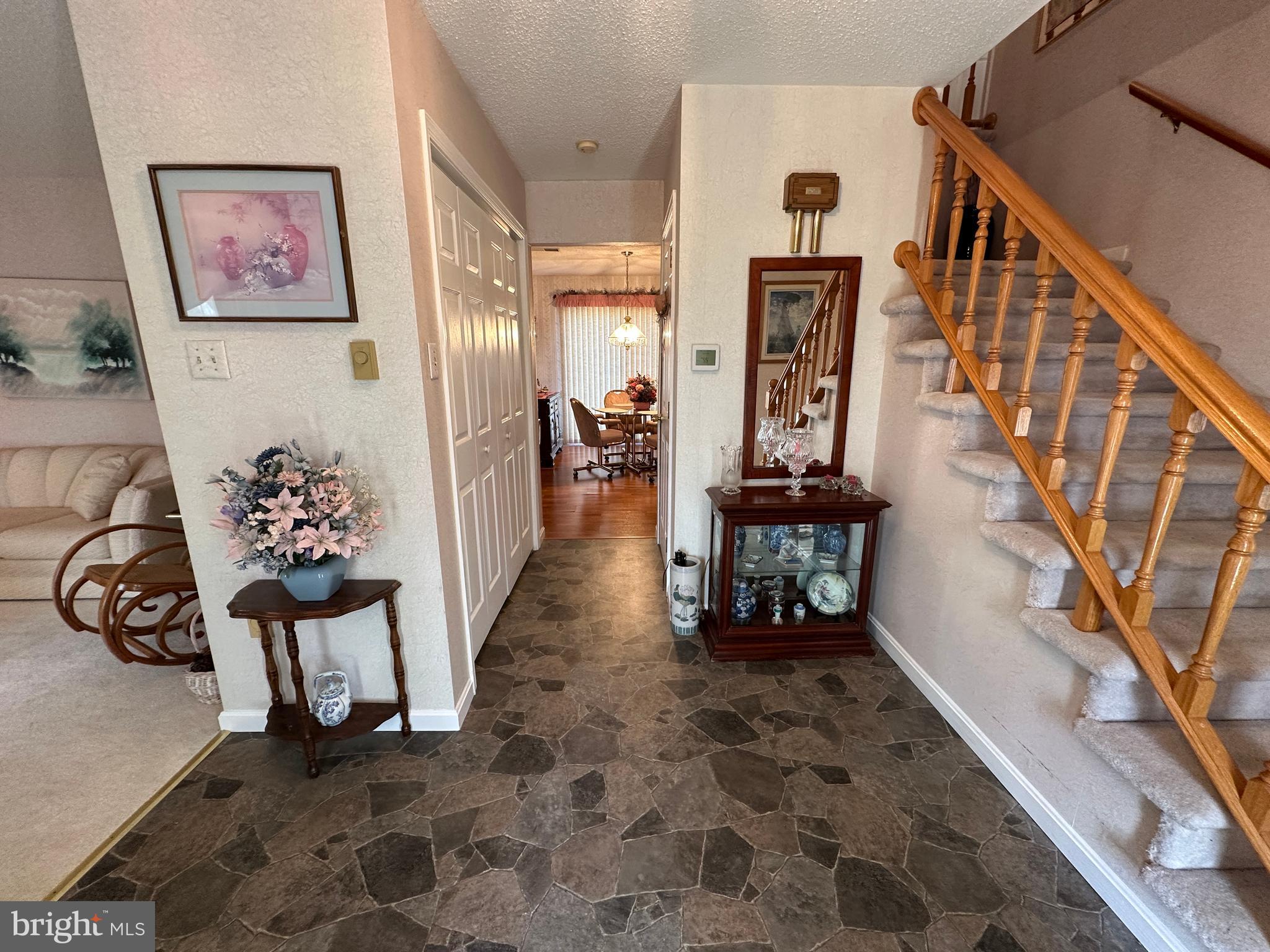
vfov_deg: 85.7
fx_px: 514
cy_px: 476
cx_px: 635
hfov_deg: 102.1
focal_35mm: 14
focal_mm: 2.22
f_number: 2.2
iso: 200
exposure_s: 1/60
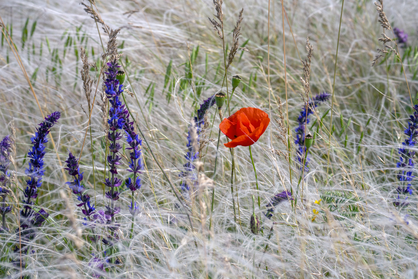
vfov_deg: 5.9
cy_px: 140
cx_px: 209
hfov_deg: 8.8
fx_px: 2717
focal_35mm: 234
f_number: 10
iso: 100
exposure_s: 1/320
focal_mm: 156
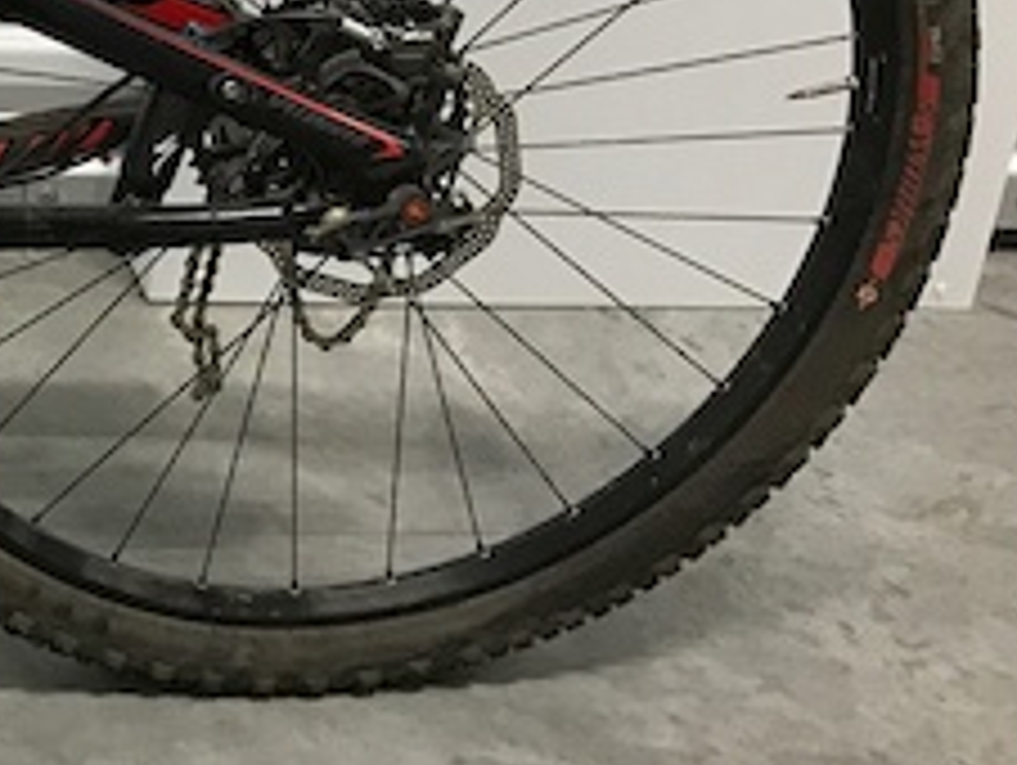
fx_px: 2912
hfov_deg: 17.2
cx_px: -644
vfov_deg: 14.6
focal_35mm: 99
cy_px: -58
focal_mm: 3.99
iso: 40
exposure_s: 1/24
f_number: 1.8
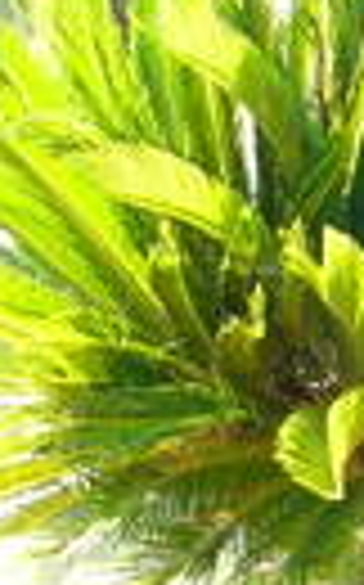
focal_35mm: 132
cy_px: 306
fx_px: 2100
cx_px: 683
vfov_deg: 15.8
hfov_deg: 9.4
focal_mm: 6
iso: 200
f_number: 2.8
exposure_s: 1/100
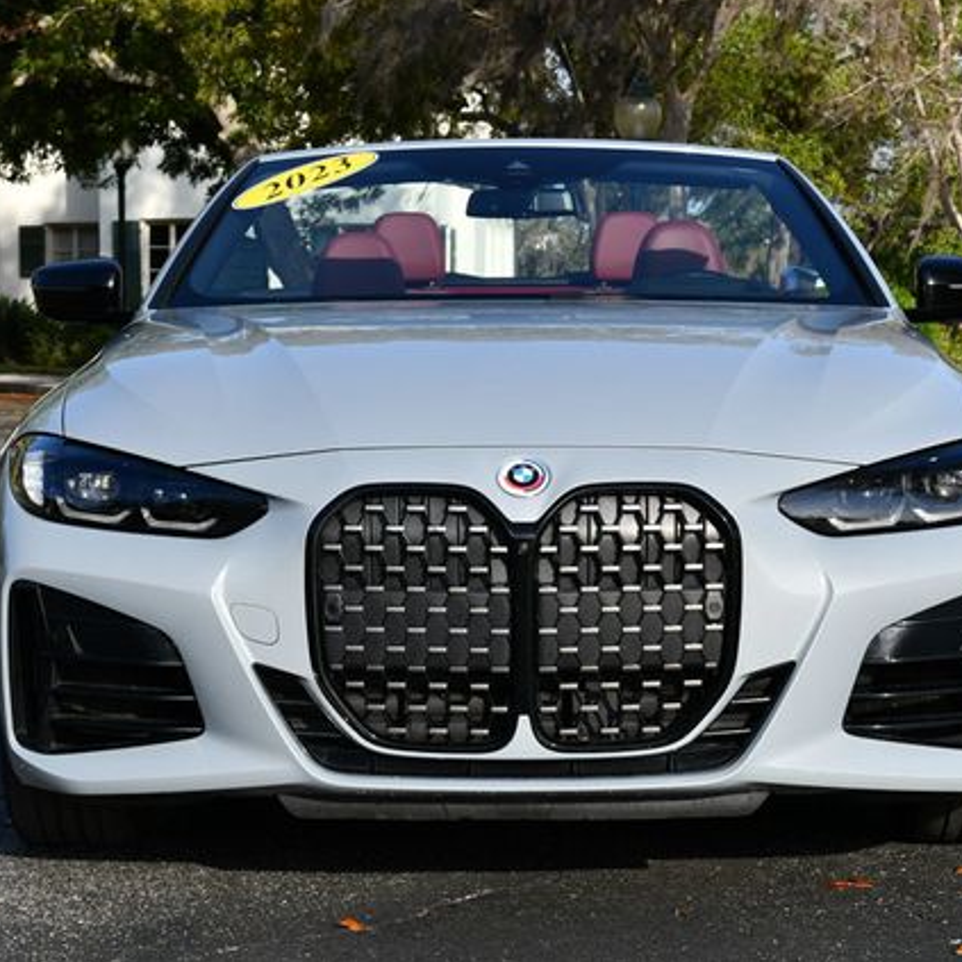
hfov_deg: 16.9
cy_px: 480
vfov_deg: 16.9
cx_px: 521
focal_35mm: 103
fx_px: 3238
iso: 110
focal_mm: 40
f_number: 8
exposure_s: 1/250
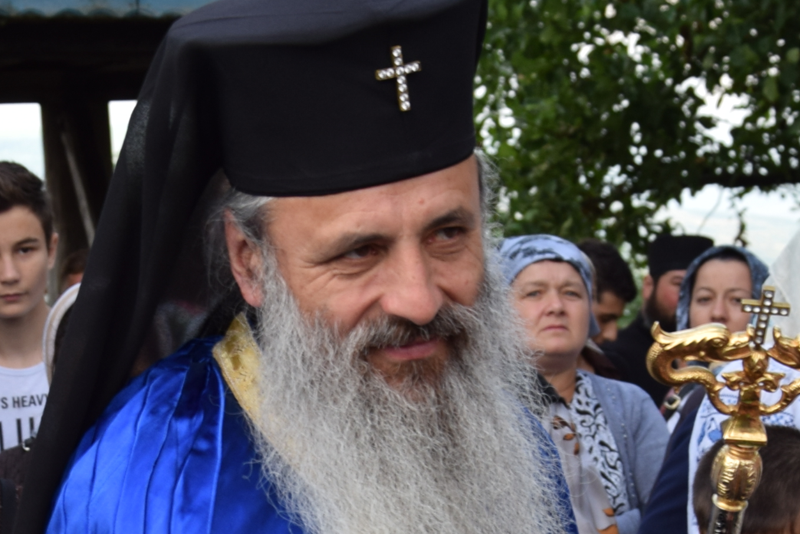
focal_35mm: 159
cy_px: 710
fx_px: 3535
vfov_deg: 8.5
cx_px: 423
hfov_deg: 12.9
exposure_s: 1/160
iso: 100
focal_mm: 32
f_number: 5
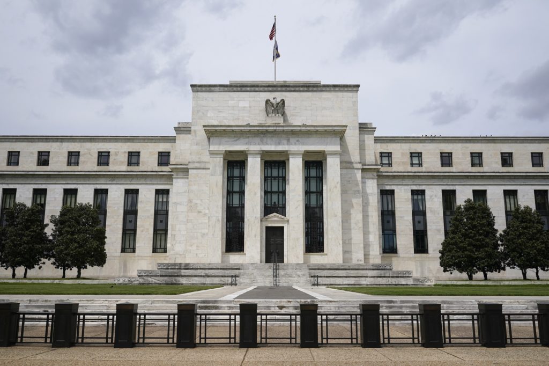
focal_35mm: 32
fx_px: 488
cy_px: 183
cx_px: 274
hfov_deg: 58.7
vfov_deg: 41.1
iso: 200
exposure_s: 1/1600
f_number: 7.1
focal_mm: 32
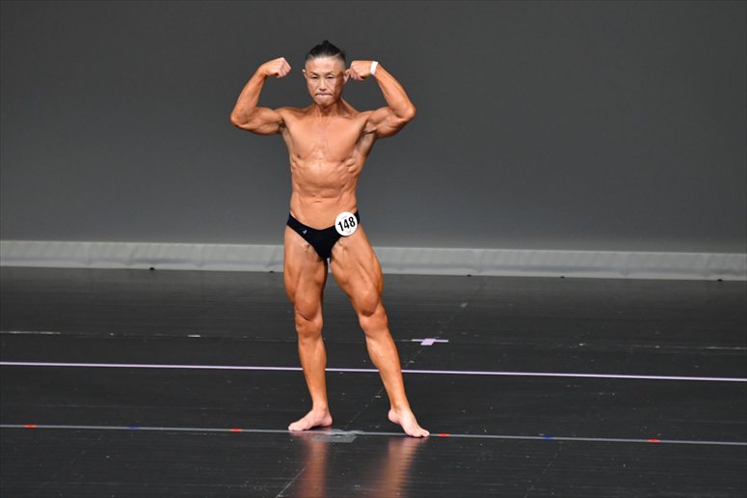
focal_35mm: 345
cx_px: 374
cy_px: 249
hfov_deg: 6.0
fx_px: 7155
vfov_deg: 4.0
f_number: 5.6
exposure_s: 1/400
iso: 4000
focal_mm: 230
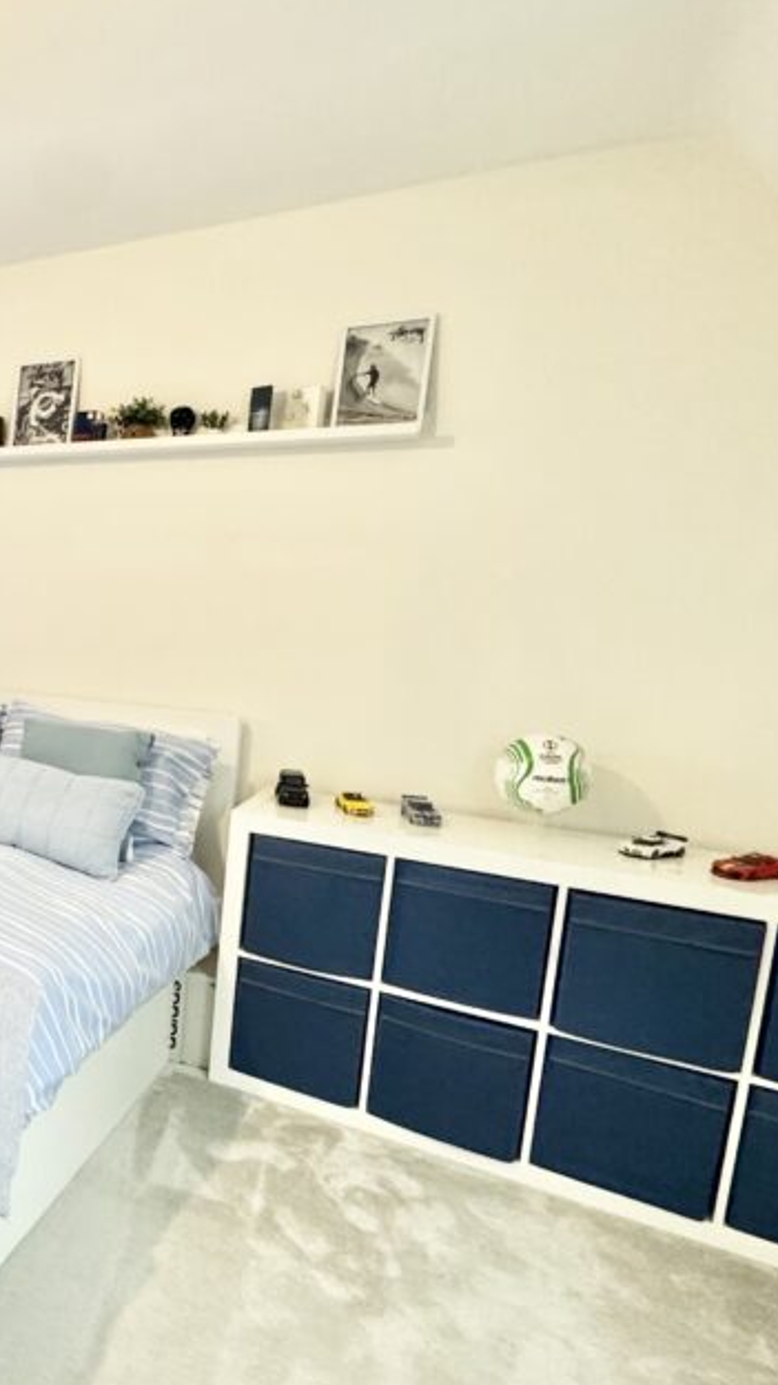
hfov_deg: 38.2
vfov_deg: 74.0
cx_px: -78
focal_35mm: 25
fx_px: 918
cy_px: 720
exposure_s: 1/56
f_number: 2.2
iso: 320
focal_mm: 2.22
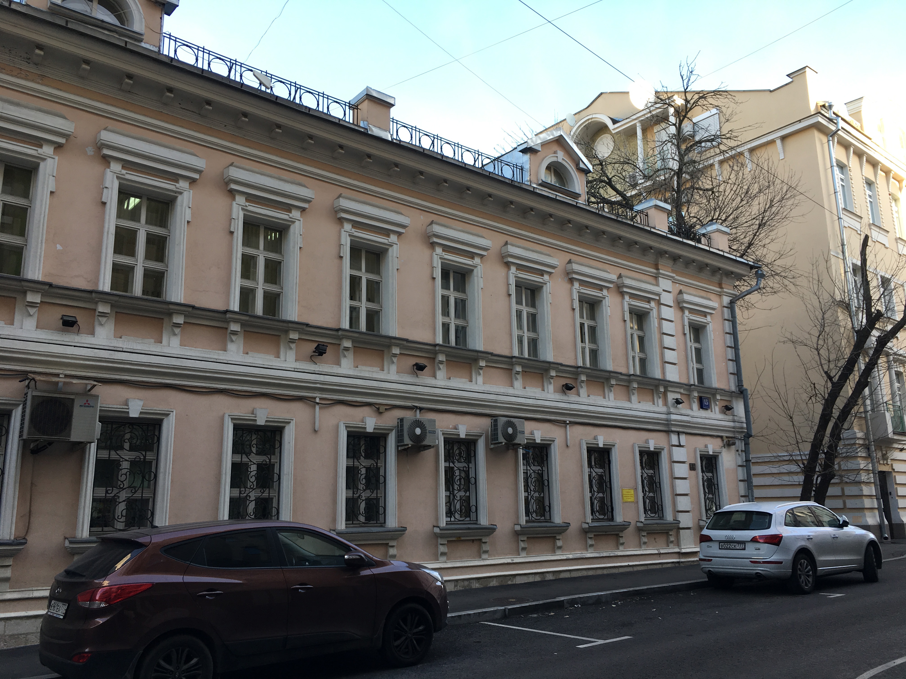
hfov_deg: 61.7
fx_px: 759
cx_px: 453
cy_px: 340
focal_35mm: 29
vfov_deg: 48.2
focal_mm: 4.15
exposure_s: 1/137
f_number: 2.2
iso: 25
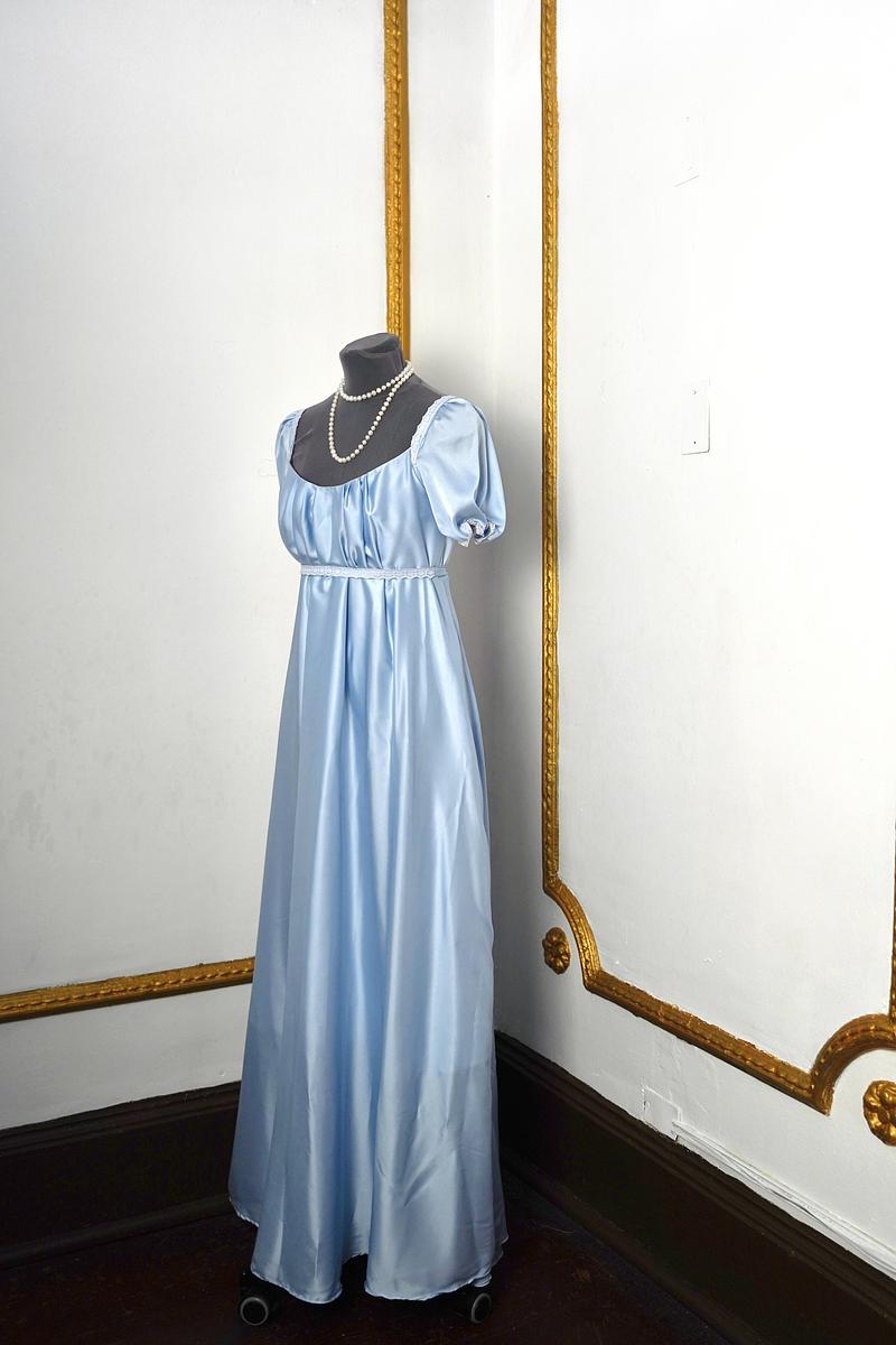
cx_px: 448
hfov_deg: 36.9
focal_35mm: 36
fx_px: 1344
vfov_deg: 53.1
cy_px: 672
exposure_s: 1/125
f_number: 5
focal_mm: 36
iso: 500
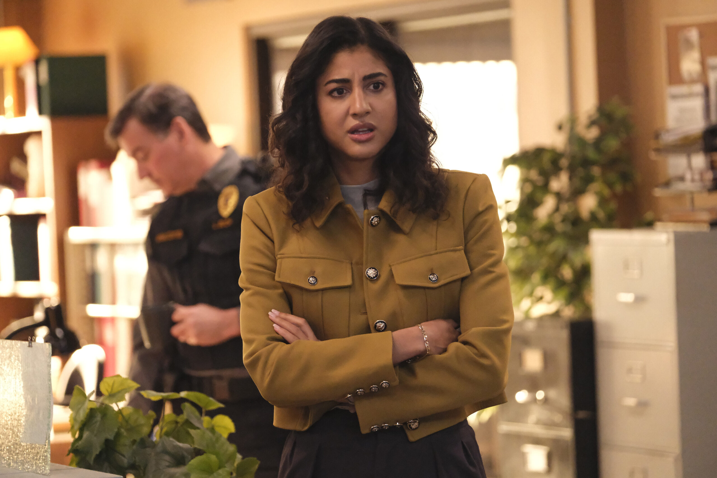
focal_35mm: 159
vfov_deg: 8.6
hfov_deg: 12.9
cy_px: 239
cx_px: 358
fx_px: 3167
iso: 12800
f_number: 2.8
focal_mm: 106
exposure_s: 1/250
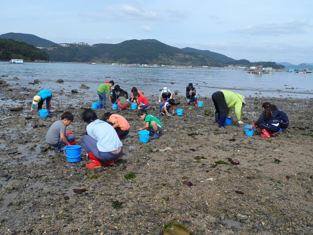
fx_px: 289
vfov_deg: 44.2
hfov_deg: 56.8
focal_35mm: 32
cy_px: 118
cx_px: 156
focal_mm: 5.3
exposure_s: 1/500
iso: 80
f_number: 4.8
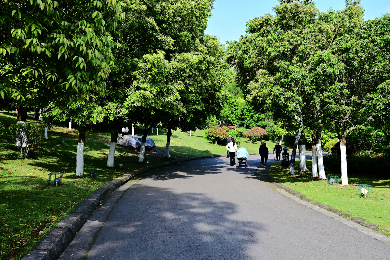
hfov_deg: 54.4
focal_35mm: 35
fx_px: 379
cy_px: 130
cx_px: 195
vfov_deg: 37.9
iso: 1000
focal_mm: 35
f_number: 8
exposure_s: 1/500
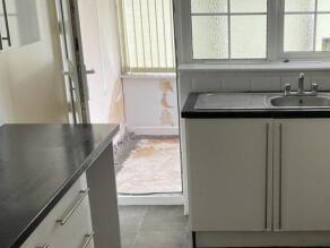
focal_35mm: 58
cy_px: 173
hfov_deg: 32.6
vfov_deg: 25.1
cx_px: 248
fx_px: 553
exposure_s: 1/60
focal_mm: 3
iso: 80
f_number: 1.8
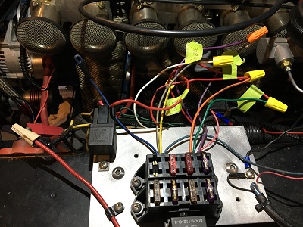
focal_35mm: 29
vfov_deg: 48.2
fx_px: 254
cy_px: 114
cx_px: 152
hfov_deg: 61.7
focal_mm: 4.15
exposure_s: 1/30
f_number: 2.2
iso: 125
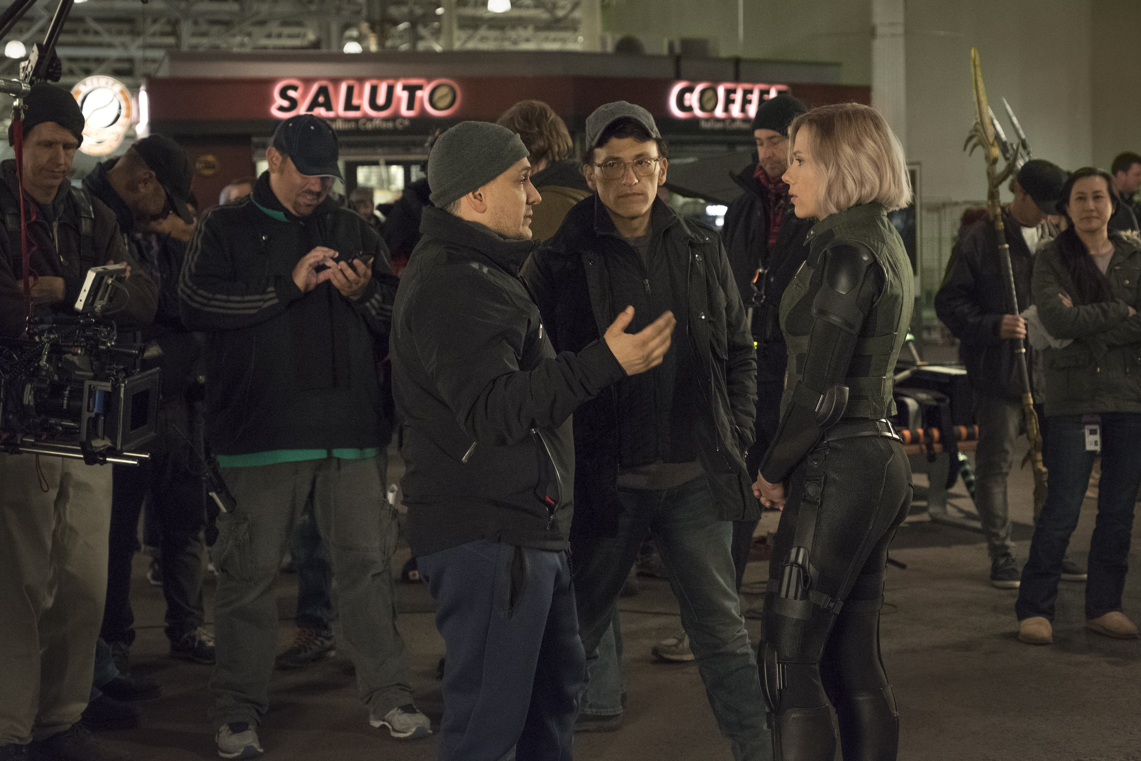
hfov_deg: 33.4
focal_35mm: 60
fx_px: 1902
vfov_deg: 22.6
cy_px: 380
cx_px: 570
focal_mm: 40.1
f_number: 3.2
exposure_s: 1/125
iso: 8000
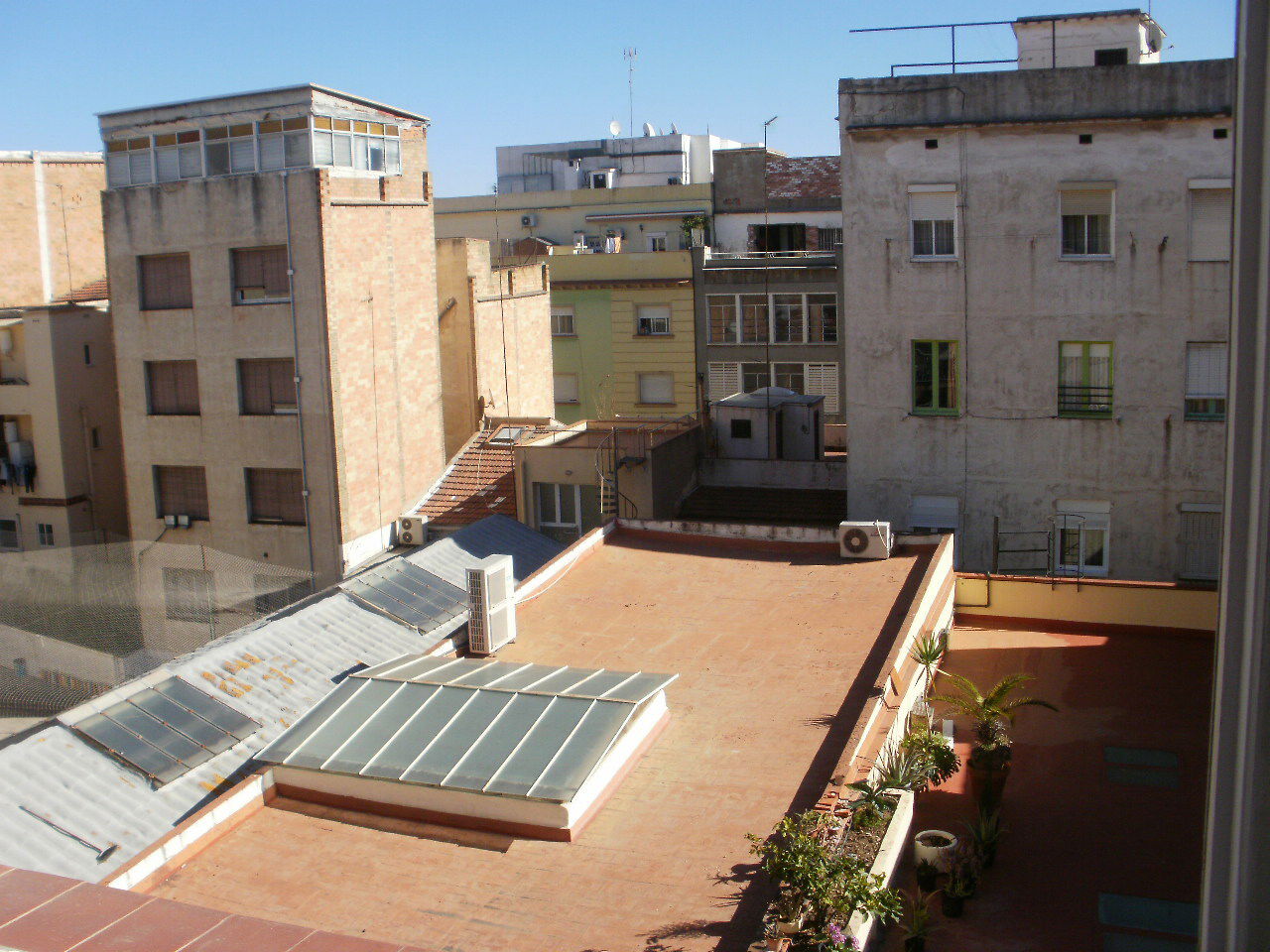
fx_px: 1321
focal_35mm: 36
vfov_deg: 39.7
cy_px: 476
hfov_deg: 51.4
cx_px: 635
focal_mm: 6.3
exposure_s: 1/500
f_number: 5.6
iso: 100
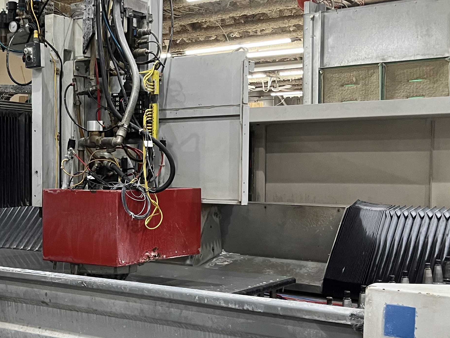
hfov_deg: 32.8
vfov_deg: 25.6
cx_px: 88
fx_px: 741
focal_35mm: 57
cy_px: 201
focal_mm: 5.1
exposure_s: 1/60
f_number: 1.6
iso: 160
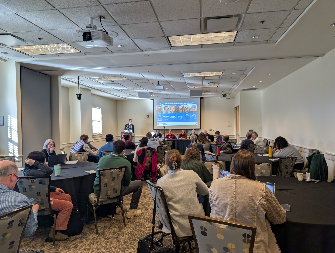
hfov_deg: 71.5
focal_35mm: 24
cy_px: 126
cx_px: 168
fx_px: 233
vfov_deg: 56.9
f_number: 1.68
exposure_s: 1/120
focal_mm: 6.9
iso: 74
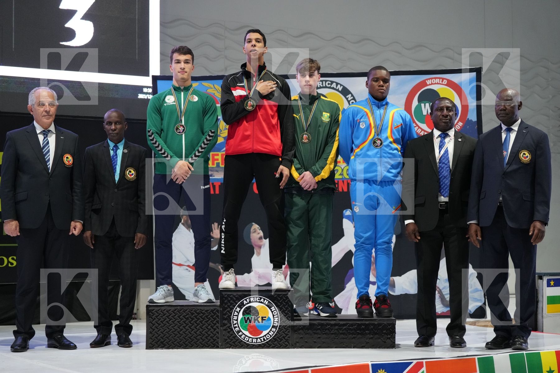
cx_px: 280
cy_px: 186
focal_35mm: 70
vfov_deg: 19.5
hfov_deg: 28.8
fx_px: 1089
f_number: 2.8
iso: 4000
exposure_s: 1/250
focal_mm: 70
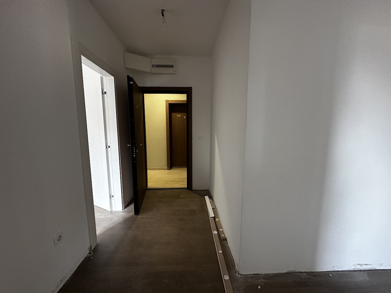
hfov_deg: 102.1
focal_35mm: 14
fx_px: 158
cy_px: 146
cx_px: 196
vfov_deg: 85.7
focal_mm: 2.22
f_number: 2.2
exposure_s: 1/60
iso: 320
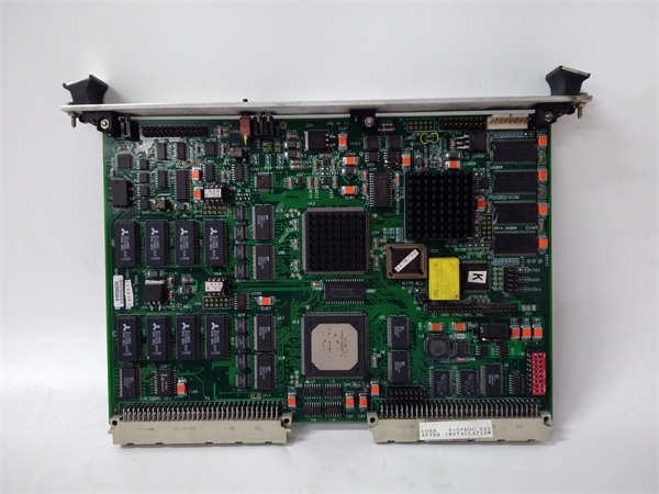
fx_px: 514
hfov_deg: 65.3
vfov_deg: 51.4
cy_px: 247
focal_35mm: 27
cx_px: 330
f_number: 2
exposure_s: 1/33
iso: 655
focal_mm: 3.79
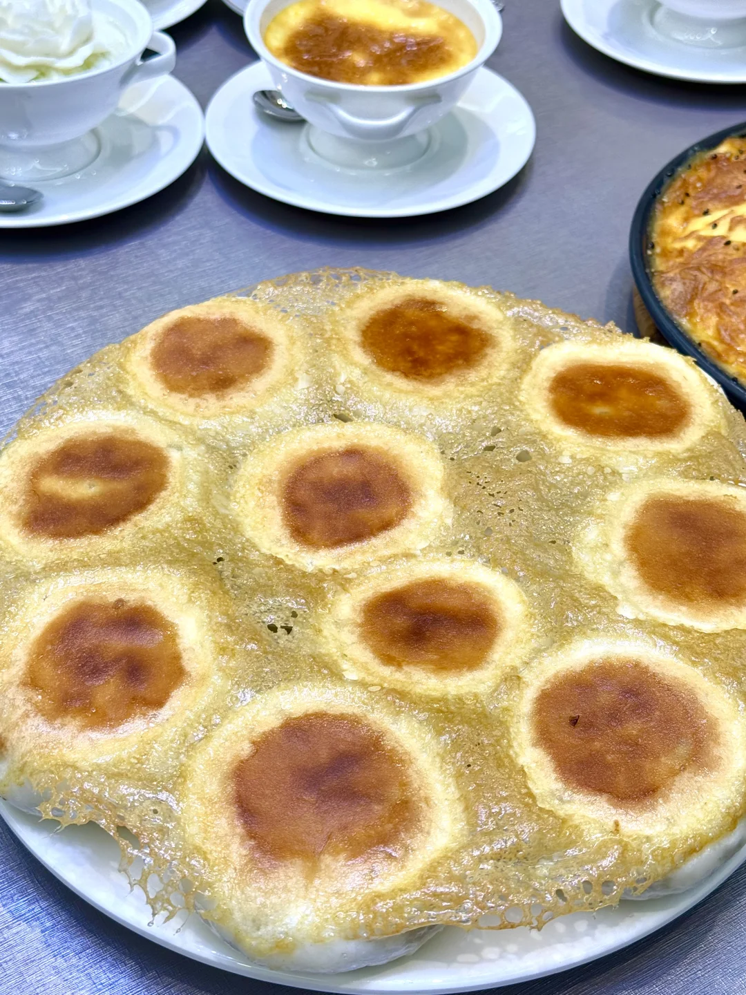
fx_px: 1379
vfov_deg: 39.7
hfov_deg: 30.3
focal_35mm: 48
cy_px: 498
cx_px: 373
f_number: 1.78
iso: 64
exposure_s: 1/138
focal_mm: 6.76
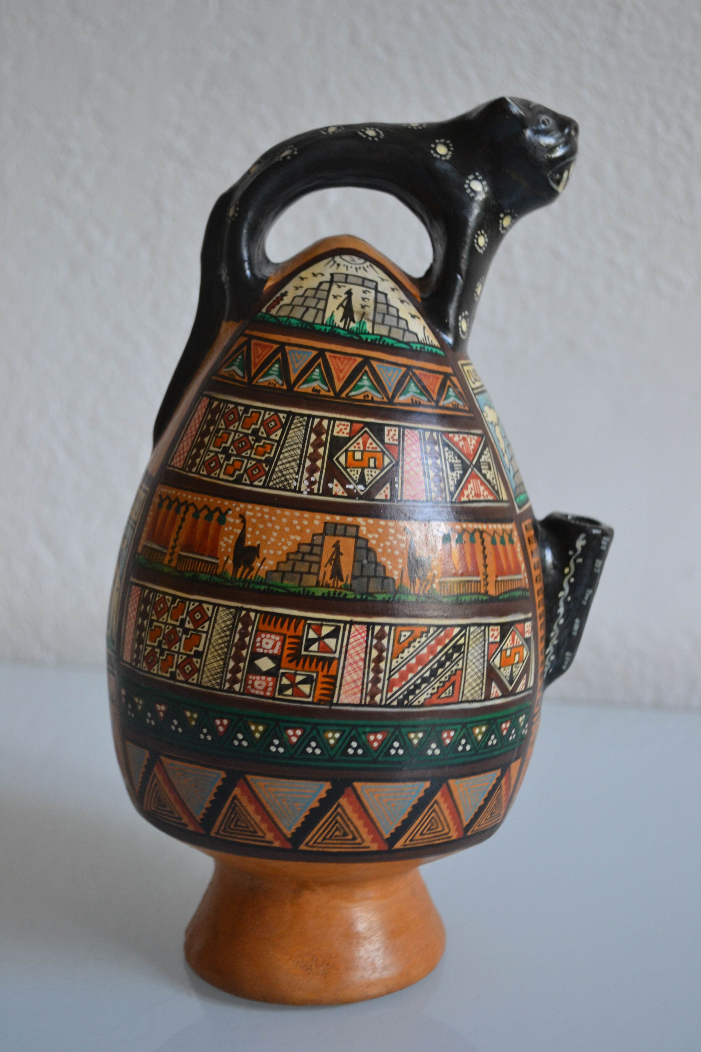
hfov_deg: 28.1
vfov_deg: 41.1
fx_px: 1402
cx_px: 350
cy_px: 526
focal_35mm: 48
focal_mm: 32
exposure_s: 1/20
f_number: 4.8
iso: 400
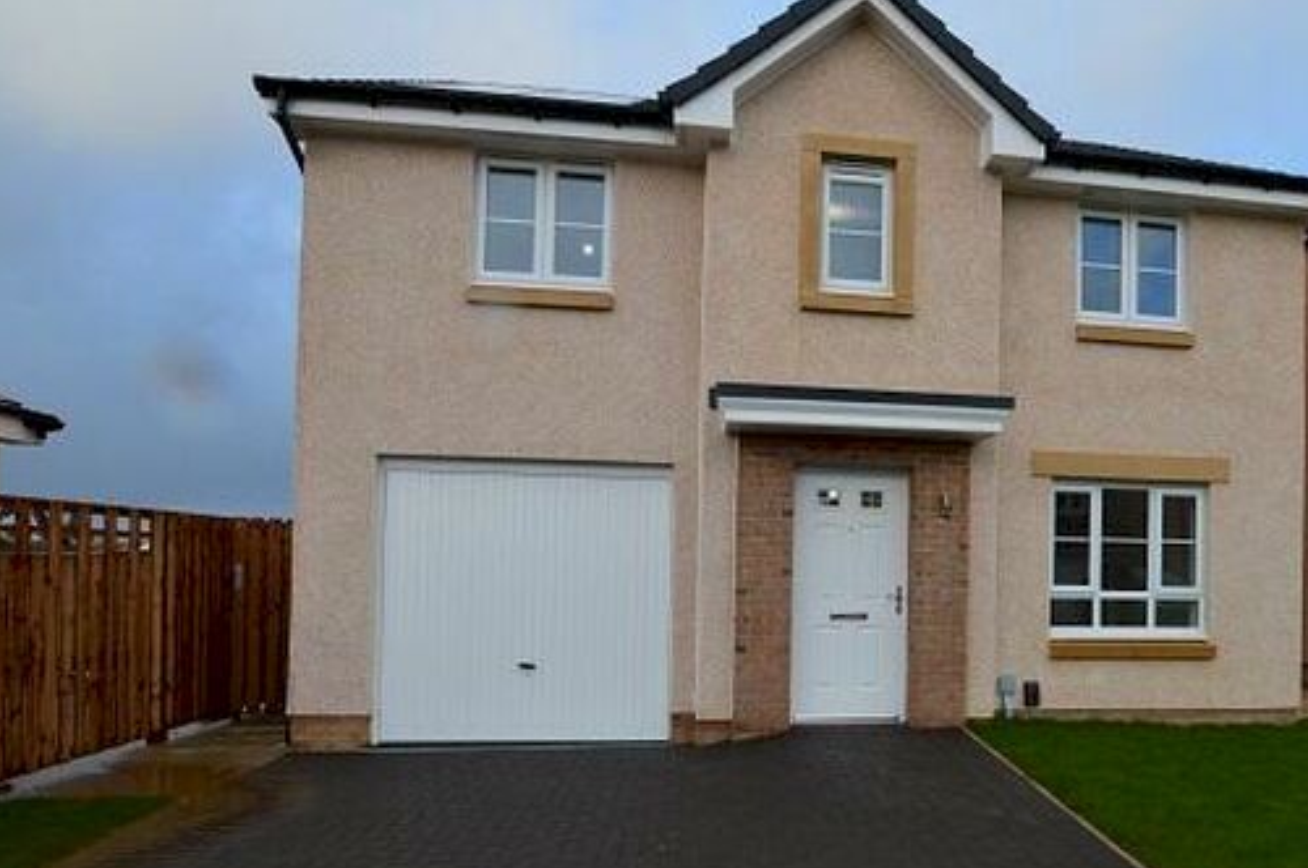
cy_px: 553
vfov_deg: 58.5
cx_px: 821
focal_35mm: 21
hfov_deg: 79.7
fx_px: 762
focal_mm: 10
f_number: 9
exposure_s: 1/160
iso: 400
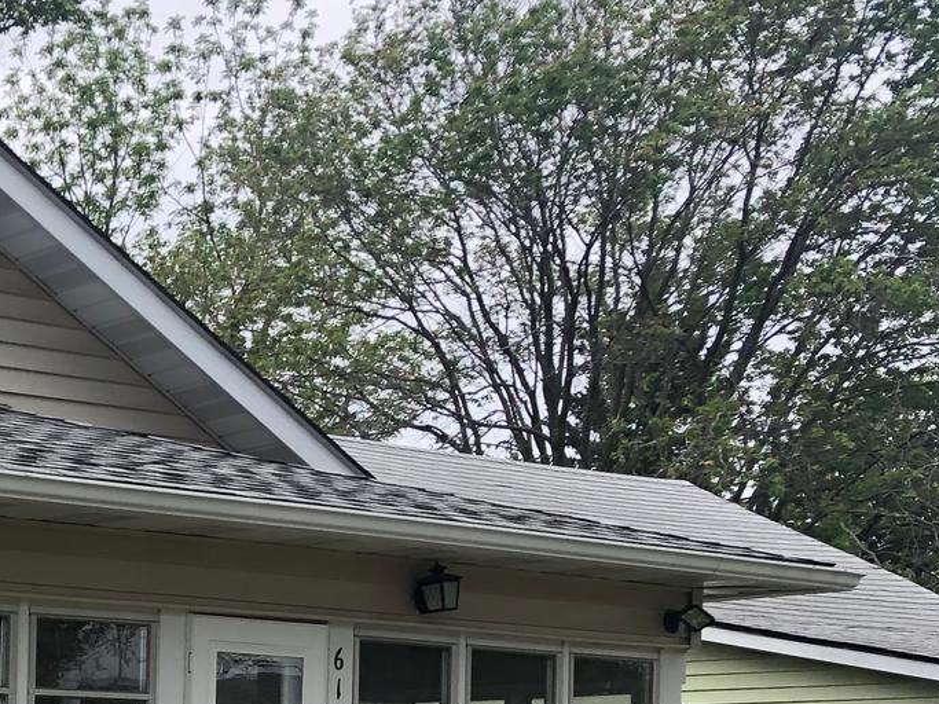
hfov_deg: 20.9
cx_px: -331
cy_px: 857
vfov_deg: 16.8
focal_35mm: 84
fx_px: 2278
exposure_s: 1/883
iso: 20
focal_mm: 3.99
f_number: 1.8
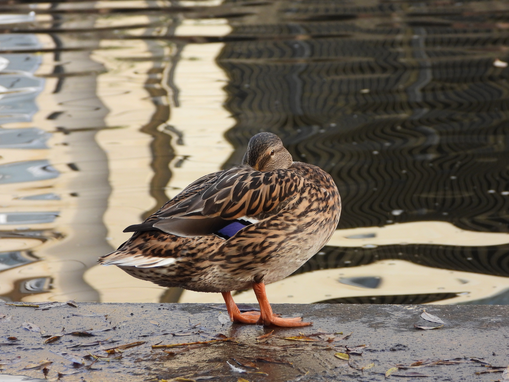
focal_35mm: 235
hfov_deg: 8.4
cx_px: 254
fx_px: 3455
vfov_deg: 6.3
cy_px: 191
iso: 320
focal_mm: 42.2
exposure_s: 1/250
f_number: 4.5
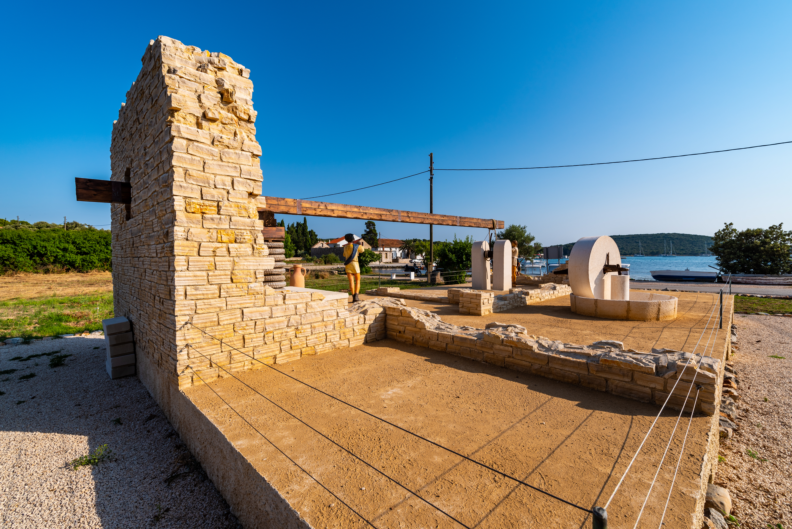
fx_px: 330
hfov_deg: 100.4
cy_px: 264
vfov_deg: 77.4
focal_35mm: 15
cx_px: 396
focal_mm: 15
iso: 100
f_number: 8
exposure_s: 1/320
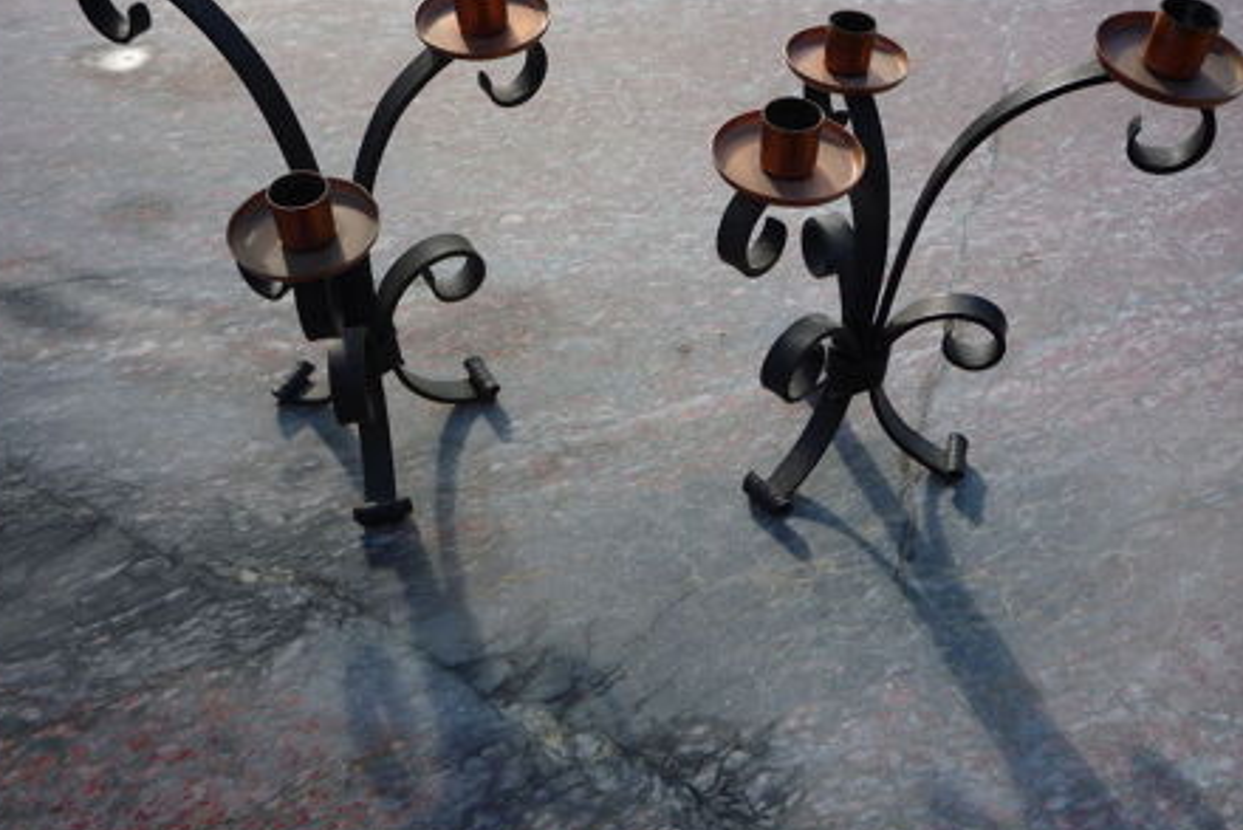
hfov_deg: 55.8
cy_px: 339
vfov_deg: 38.8
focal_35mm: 34
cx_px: 636
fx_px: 1175
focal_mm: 5.2
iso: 100
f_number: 4
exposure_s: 1/320
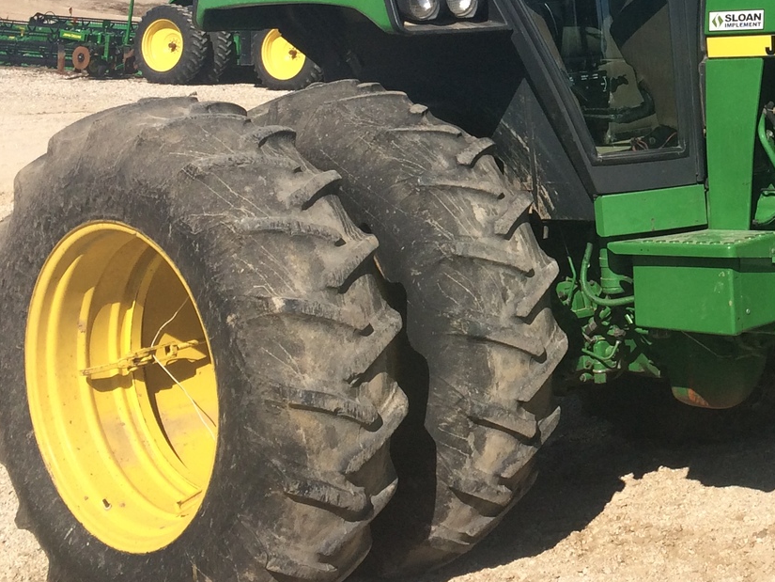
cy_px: 39
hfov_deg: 25.7
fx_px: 1612
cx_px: 772
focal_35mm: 72
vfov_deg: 20.0
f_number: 2.2
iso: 32
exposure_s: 1/2564
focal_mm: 4.15
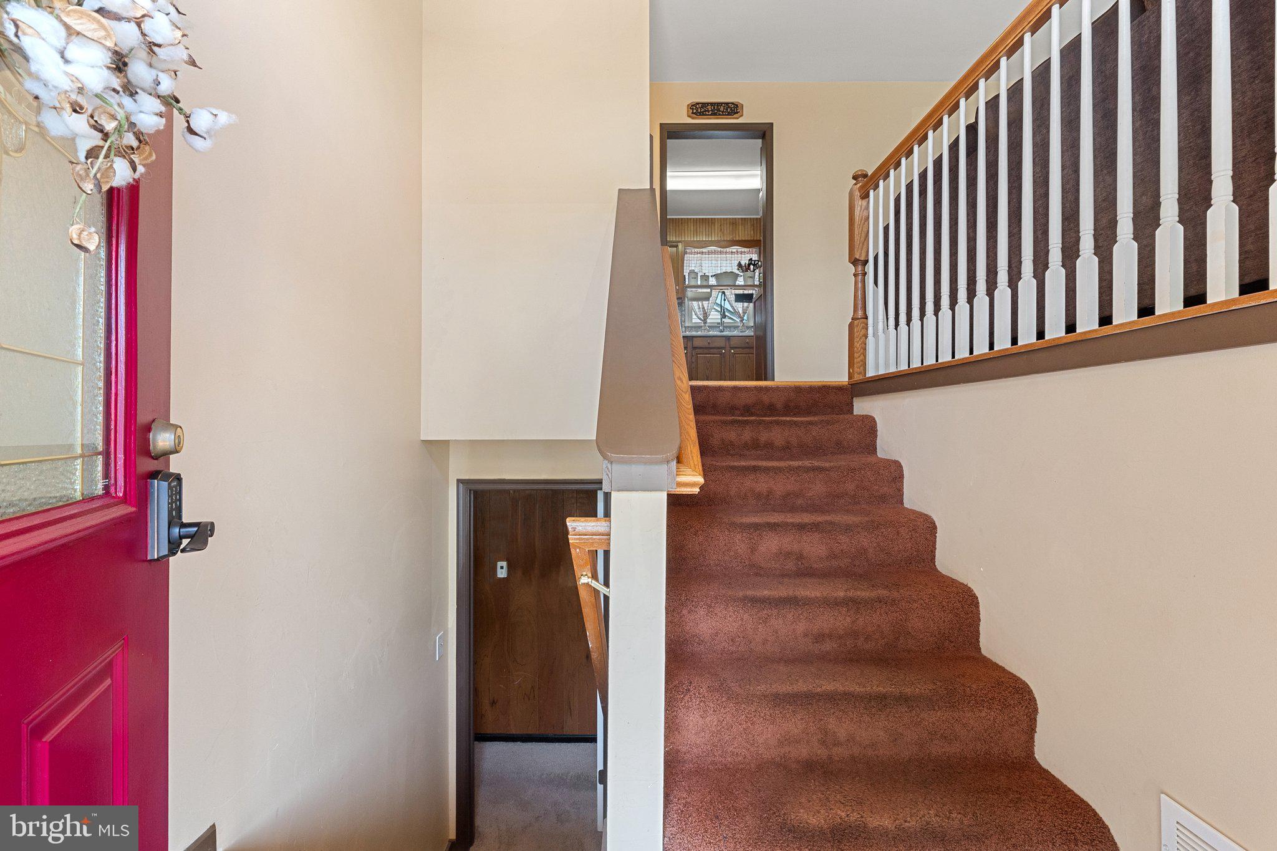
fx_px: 532
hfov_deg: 100.4
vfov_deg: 77.3
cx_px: 638
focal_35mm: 15
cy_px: 426
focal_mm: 10
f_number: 8
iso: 640
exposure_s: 1/10
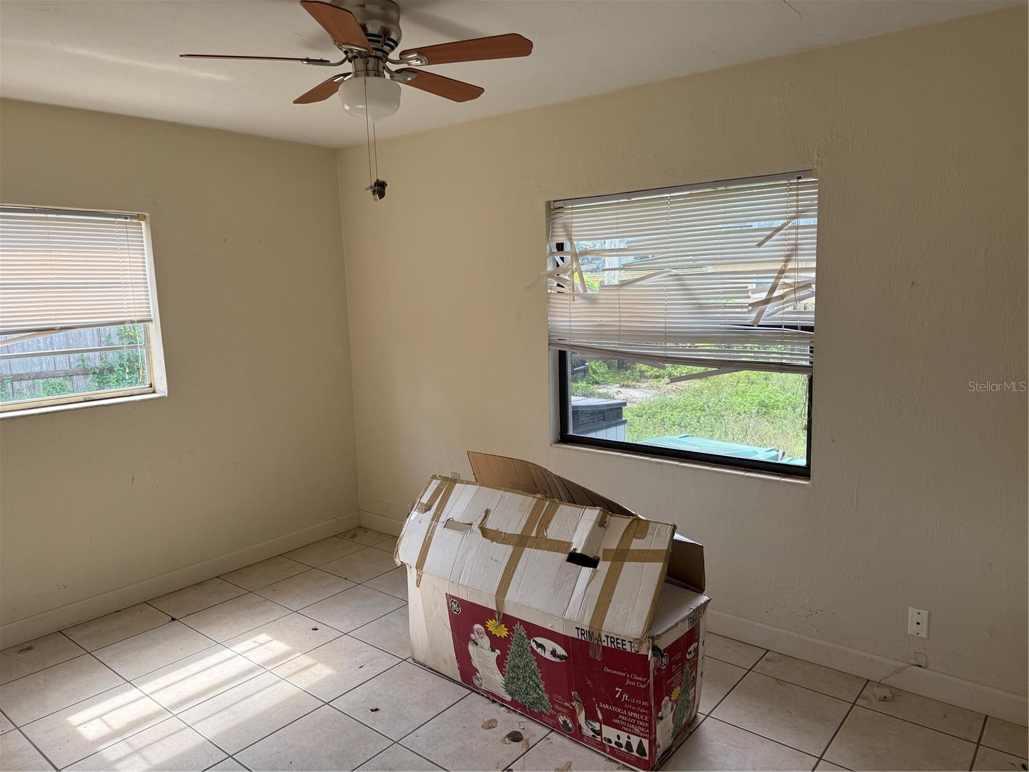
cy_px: 386
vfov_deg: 56.8
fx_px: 713
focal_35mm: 24
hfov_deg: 71.6
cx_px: 514
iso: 125
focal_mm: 6.76
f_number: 1.78
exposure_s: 1/228
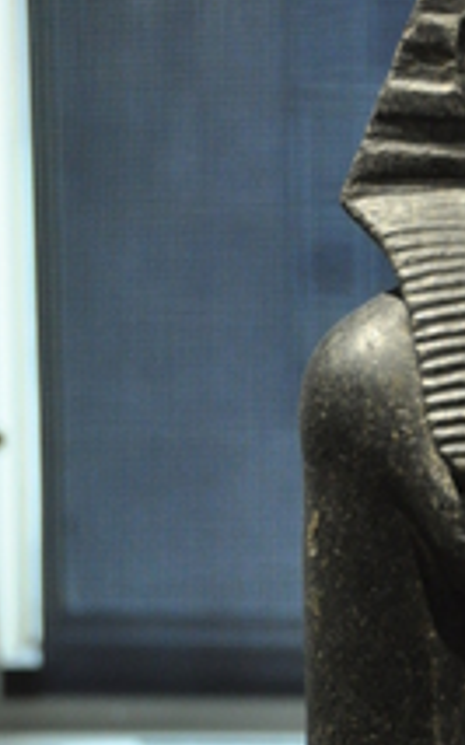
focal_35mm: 180
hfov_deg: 7.2
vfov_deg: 11.5
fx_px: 3652
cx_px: 680
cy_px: 724
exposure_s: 1/100
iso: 1000
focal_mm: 38
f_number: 5
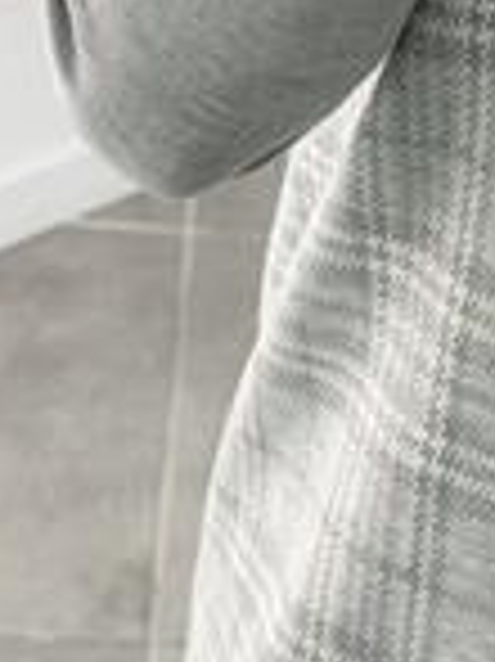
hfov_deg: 10.8
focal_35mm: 135
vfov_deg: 14.3
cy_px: -61
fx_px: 2578
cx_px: 572
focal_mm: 6.76
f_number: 1.78
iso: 64
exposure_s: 1/133
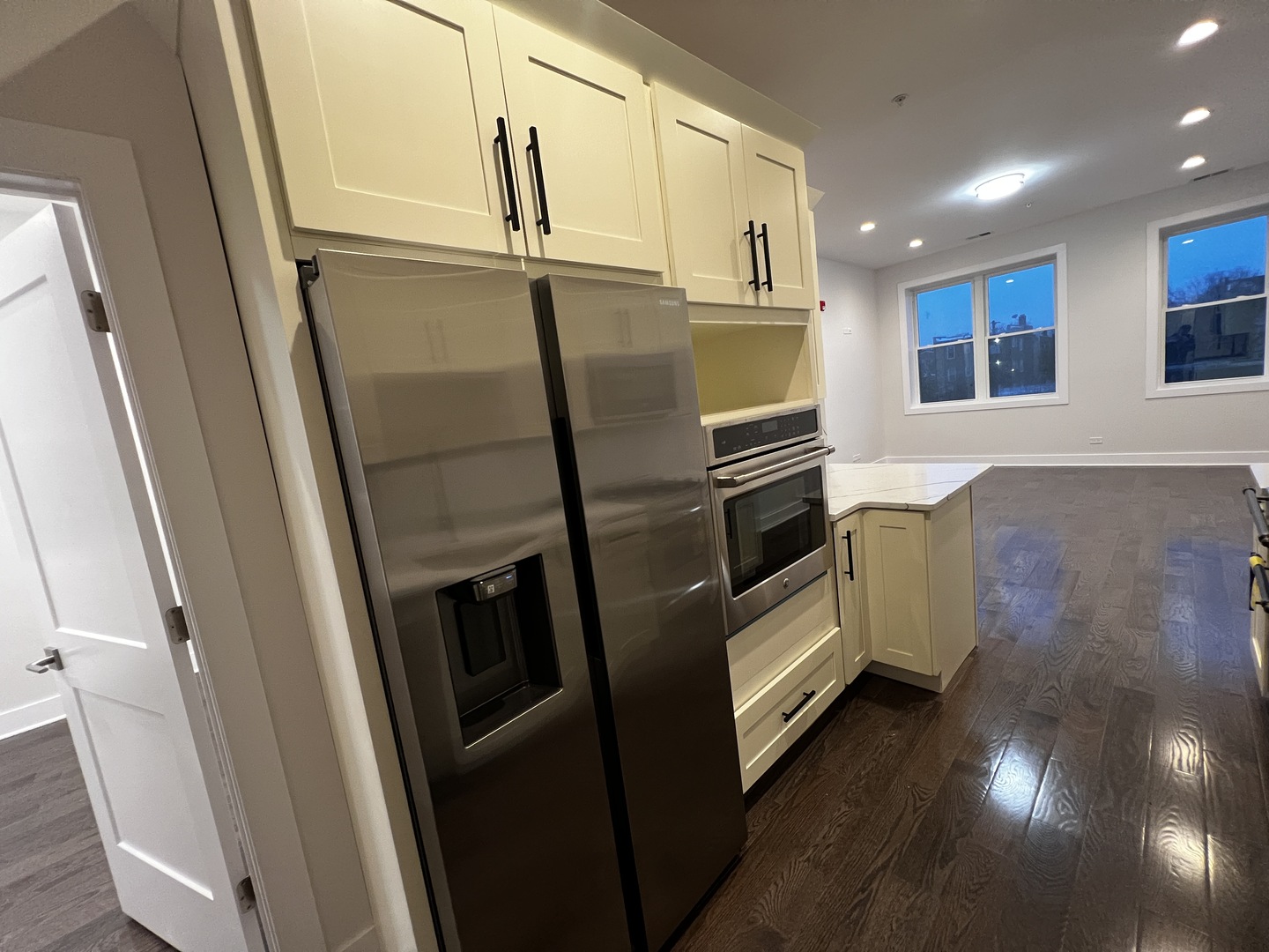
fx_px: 477
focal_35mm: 13
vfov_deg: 89.9
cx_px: 634
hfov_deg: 106.2
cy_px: 476
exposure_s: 1/60
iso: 400
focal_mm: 1.57
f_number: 1.8
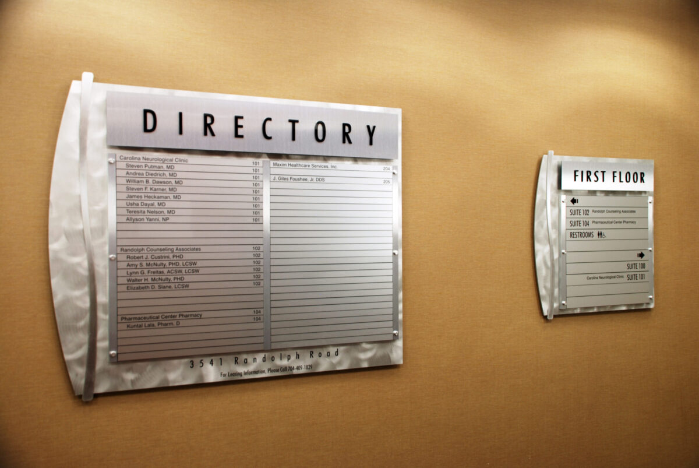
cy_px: 234
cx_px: 350
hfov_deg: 49.5
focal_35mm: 39
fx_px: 758
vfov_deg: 34.3
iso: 100
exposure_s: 1/2
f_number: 4
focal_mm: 26
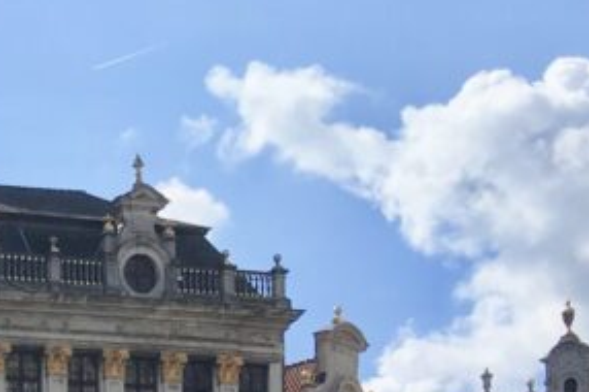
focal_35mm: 114
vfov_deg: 11.0
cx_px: -400
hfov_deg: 15.8
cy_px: 757
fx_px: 1863
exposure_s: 1/3344
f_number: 2.2
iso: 25
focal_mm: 4.15
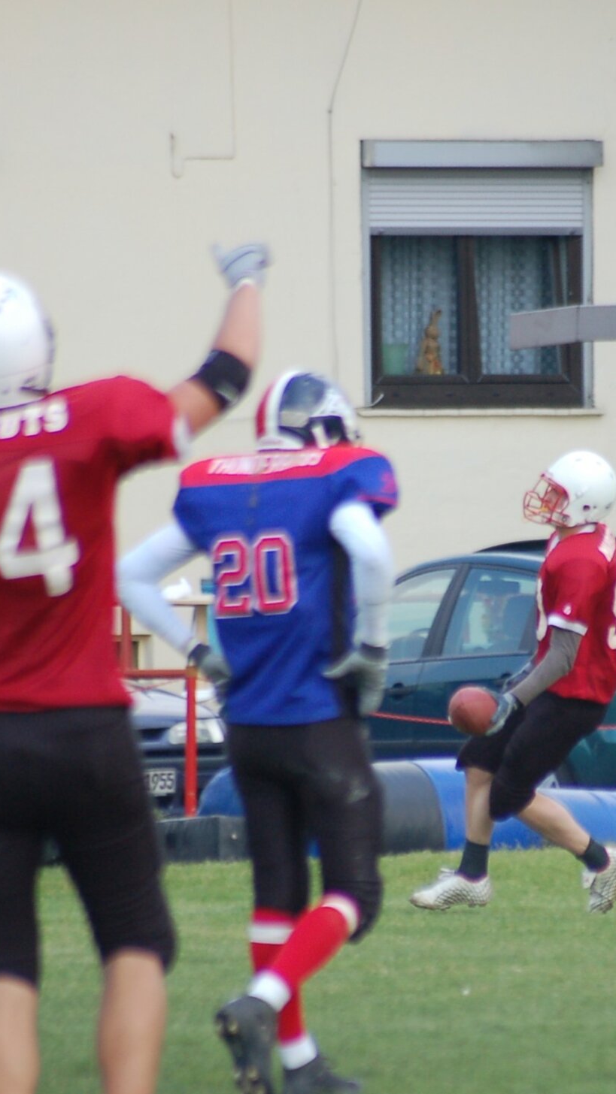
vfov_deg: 3.0
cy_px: 547
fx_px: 20646
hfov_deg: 1.7
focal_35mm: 711
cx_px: 523
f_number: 5.6
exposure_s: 1/500
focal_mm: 300
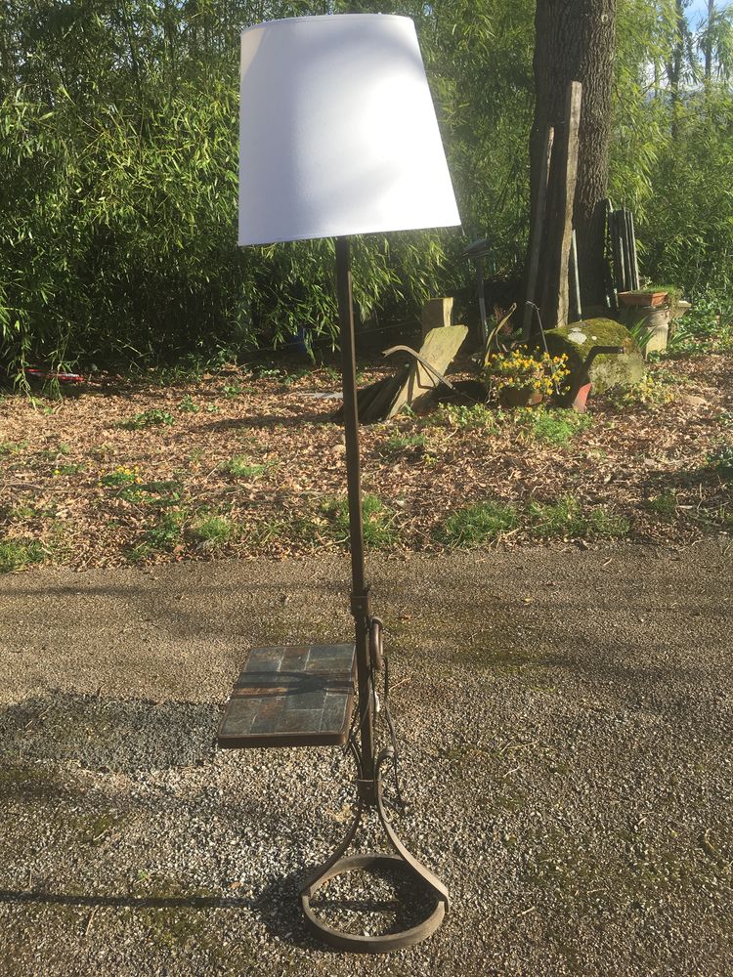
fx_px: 819
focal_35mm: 29
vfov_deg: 61.7
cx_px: 366
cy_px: 488
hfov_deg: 48.2
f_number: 2.2
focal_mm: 4.15
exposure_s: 1/496
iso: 25
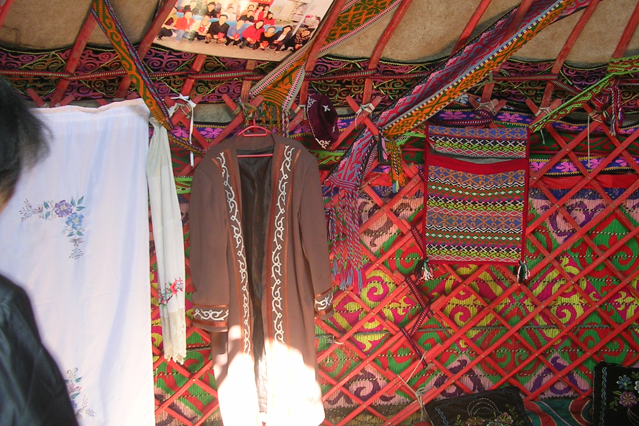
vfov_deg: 29.2
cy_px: 226
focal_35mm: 46
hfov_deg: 42.7
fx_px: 816
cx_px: 349
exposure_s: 1/30
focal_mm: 5.8
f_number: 2.8
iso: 50
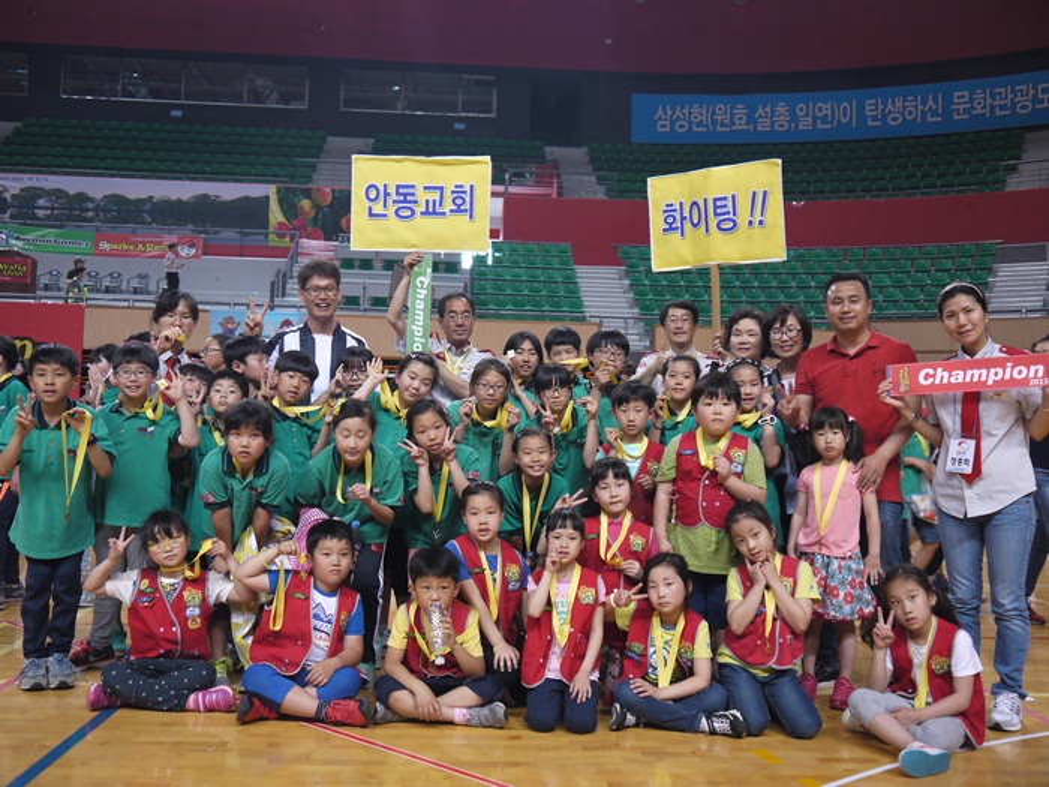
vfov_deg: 39.7
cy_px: 394
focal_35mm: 36
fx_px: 1091
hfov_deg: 51.4
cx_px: 524
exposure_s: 1/60
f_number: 4
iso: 400
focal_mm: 18
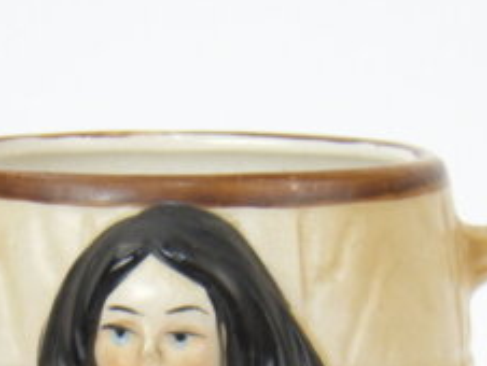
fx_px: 5493
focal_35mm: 390
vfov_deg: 3.8
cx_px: 213
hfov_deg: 5.1
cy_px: 454
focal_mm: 20.6
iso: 125
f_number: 5.2
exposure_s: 1/30
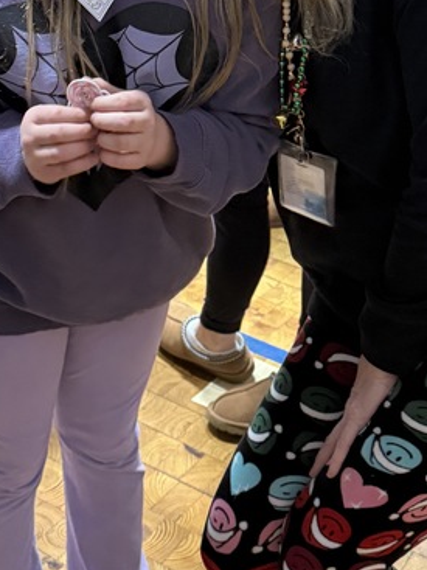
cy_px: 163
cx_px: 241
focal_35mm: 67
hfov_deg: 21.9
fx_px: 1103
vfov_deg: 28.7
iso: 640
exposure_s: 1/60
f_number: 1.78
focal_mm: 6.76
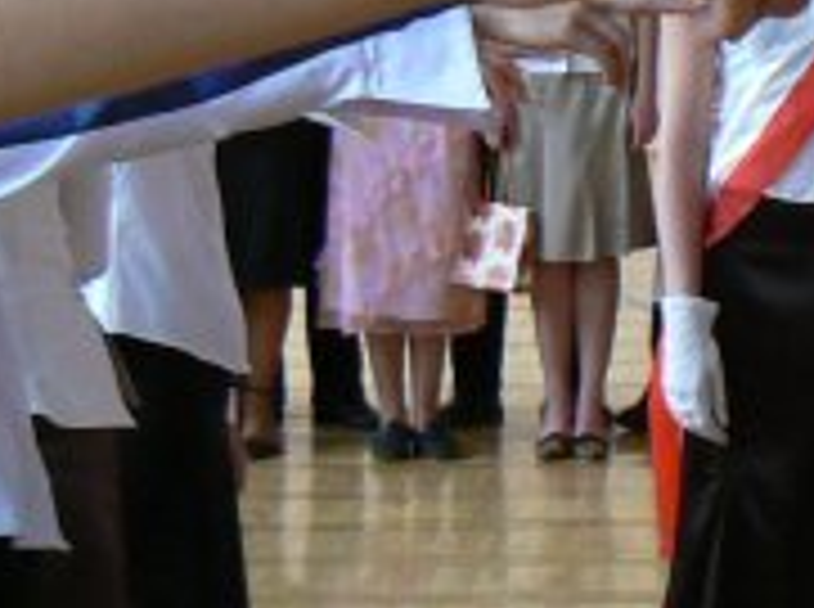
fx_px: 5304
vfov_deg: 6.5
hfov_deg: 8.6
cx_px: 1264
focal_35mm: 226
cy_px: 162
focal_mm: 8.6
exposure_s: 1/30
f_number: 2.8
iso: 160
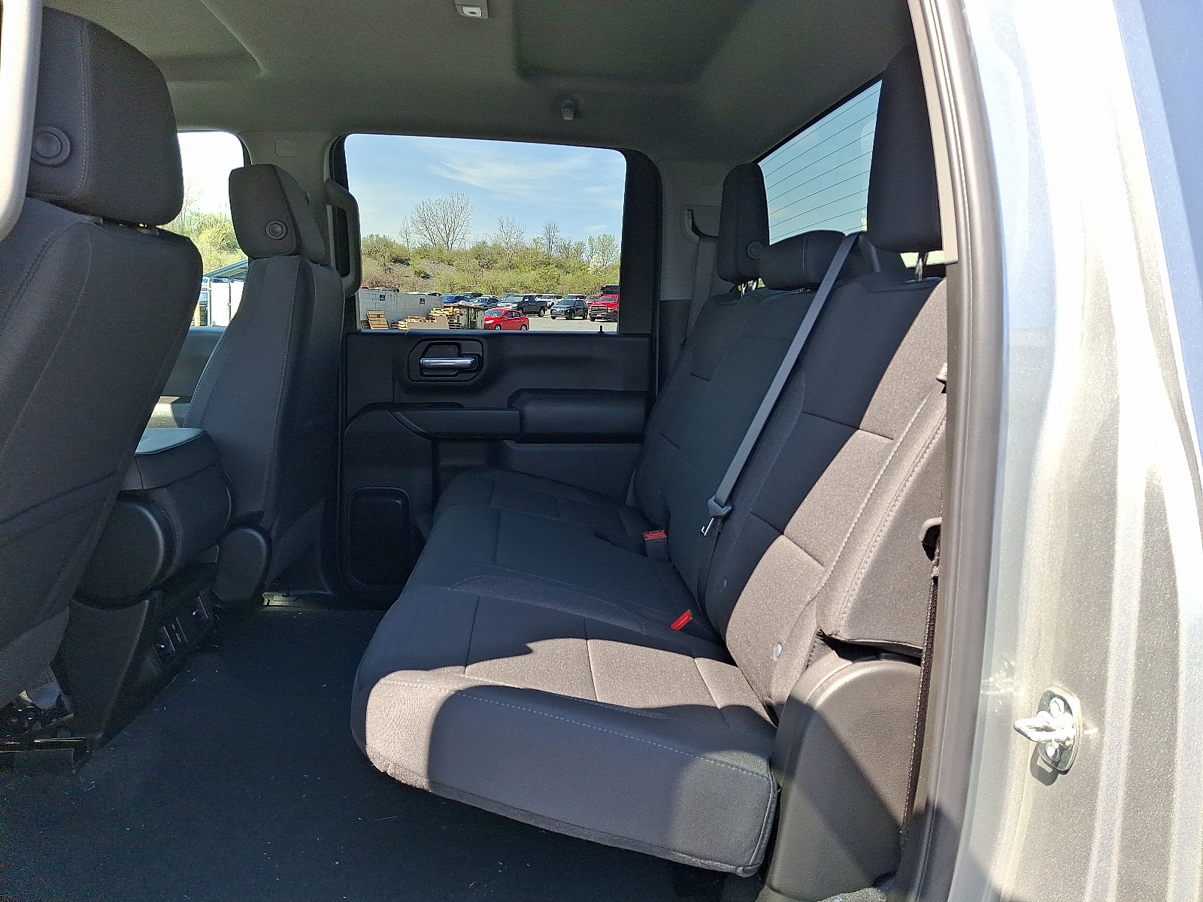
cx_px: 602
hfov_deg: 69.4
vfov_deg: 54.9
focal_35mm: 25
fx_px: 869
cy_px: 451
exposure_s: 1/370
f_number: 1.8
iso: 30
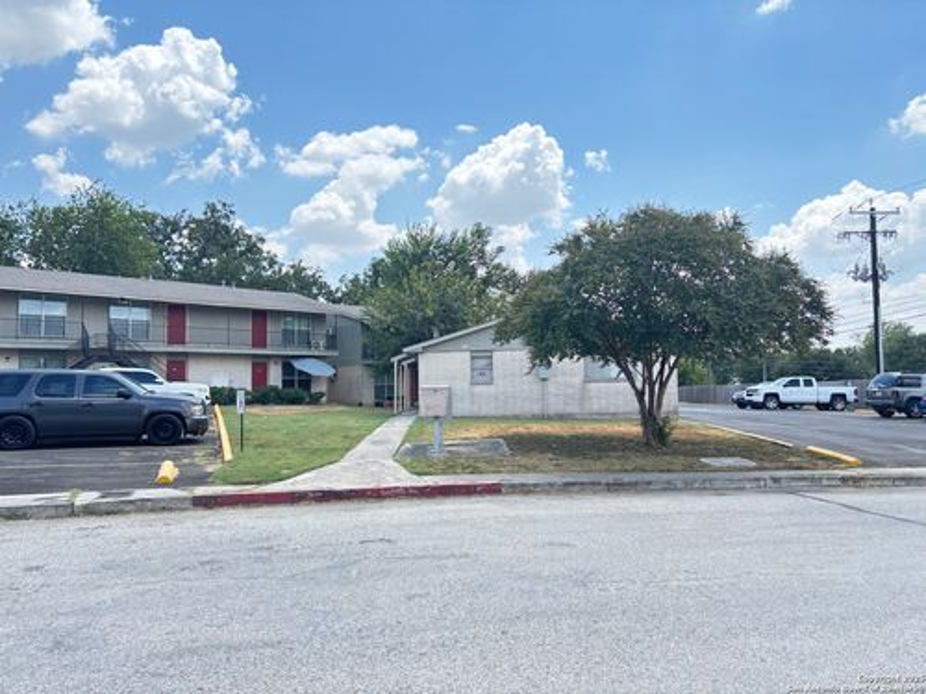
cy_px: 347
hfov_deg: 67.3
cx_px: 463
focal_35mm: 26
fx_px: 696
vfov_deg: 53.1
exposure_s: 1/769
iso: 50
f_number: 1.6
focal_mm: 5.96
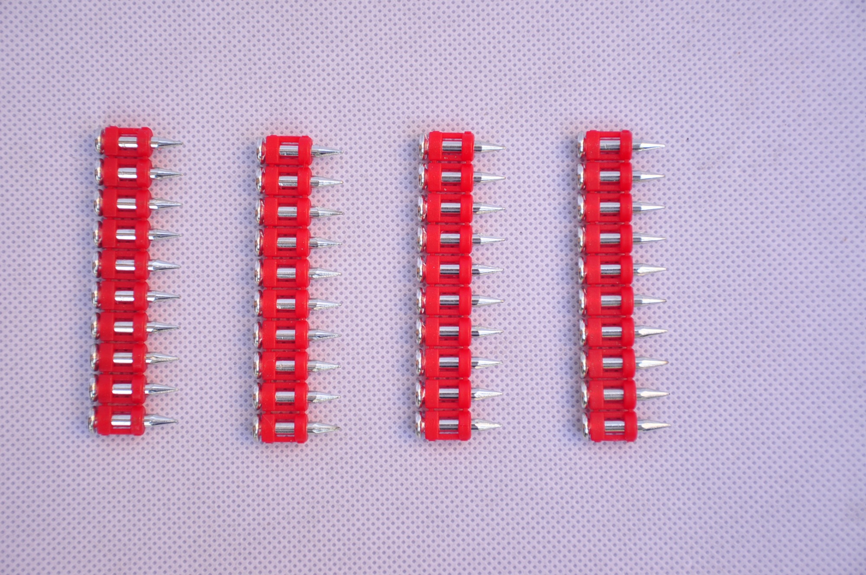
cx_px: 433
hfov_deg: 24.2
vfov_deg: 16.2
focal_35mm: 84
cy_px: 288
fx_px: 2018
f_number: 4.8
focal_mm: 56
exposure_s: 1/100
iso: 200
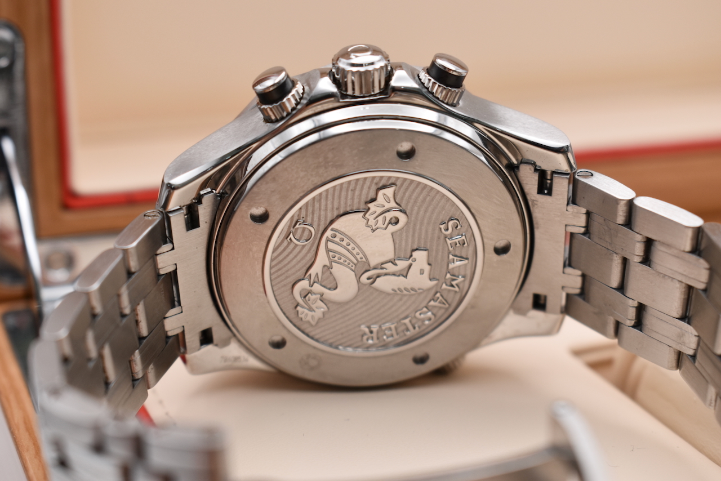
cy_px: 240
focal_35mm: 69
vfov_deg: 19.7
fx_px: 1382
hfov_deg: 29.2
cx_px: 360
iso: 400
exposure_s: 1/125
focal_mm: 46
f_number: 6.3
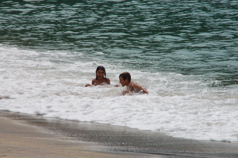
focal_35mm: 375
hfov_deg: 5.5
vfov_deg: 3.7
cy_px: 79
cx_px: 119
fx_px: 2478
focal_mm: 250
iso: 200
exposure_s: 1/80
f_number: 25
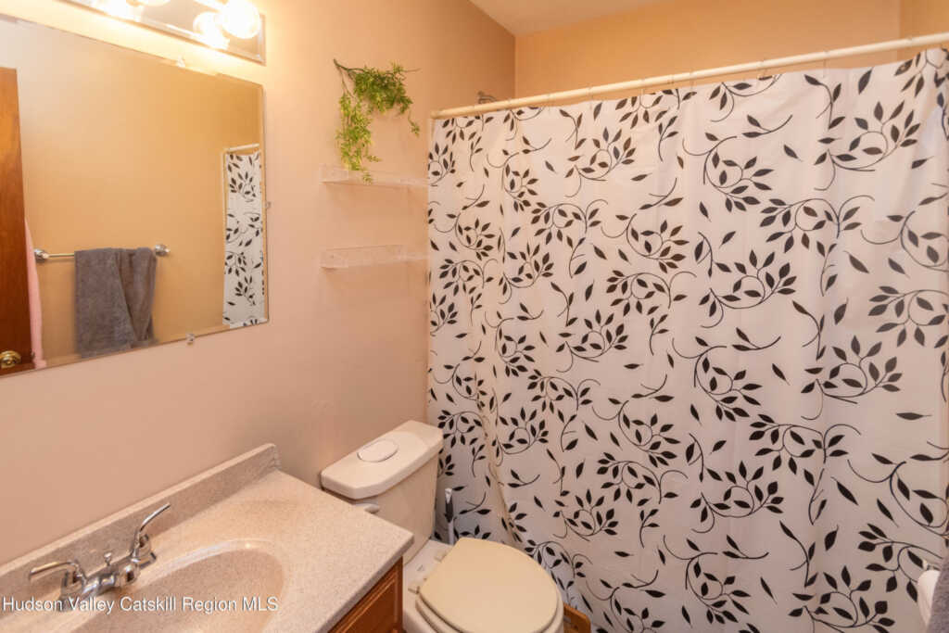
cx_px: 474
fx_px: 395
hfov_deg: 100.4
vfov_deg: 77.3
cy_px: 316
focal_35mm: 15
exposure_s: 1/60
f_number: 5.6
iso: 1600
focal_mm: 10
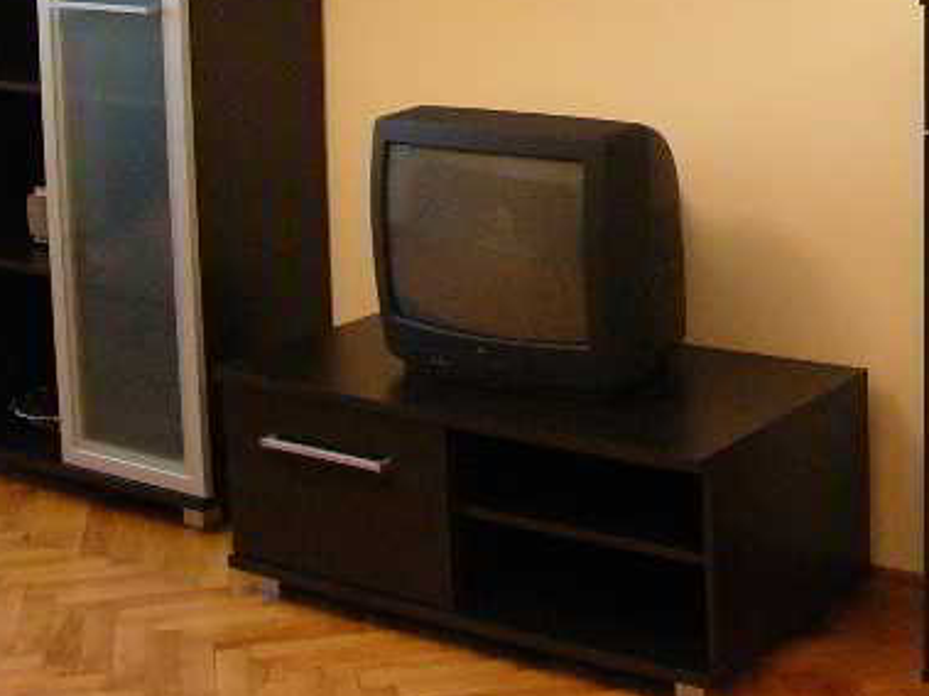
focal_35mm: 76
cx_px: 772
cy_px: -7
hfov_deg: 25.1
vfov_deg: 18.8
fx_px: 2039
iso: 200
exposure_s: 1/15
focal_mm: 6
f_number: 2.8
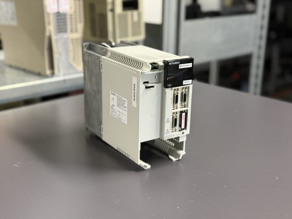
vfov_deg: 30.3
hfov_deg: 39.7
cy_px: 110
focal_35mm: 48
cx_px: 146
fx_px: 405
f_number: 1.78
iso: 200
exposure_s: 1/33
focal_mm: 6.76
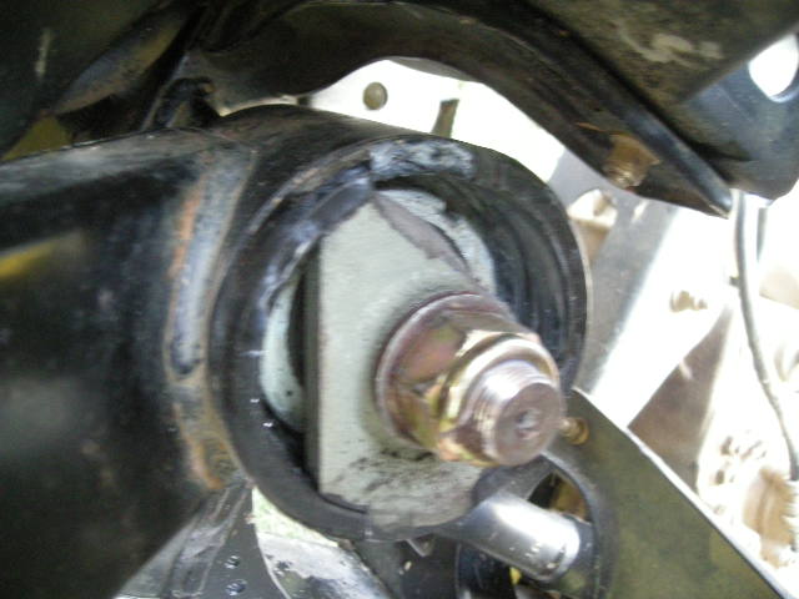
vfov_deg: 40.7
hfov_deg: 52.6
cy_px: 300
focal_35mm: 35
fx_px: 808
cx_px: 400
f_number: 2.8
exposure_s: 1/8
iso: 431
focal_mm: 5.7
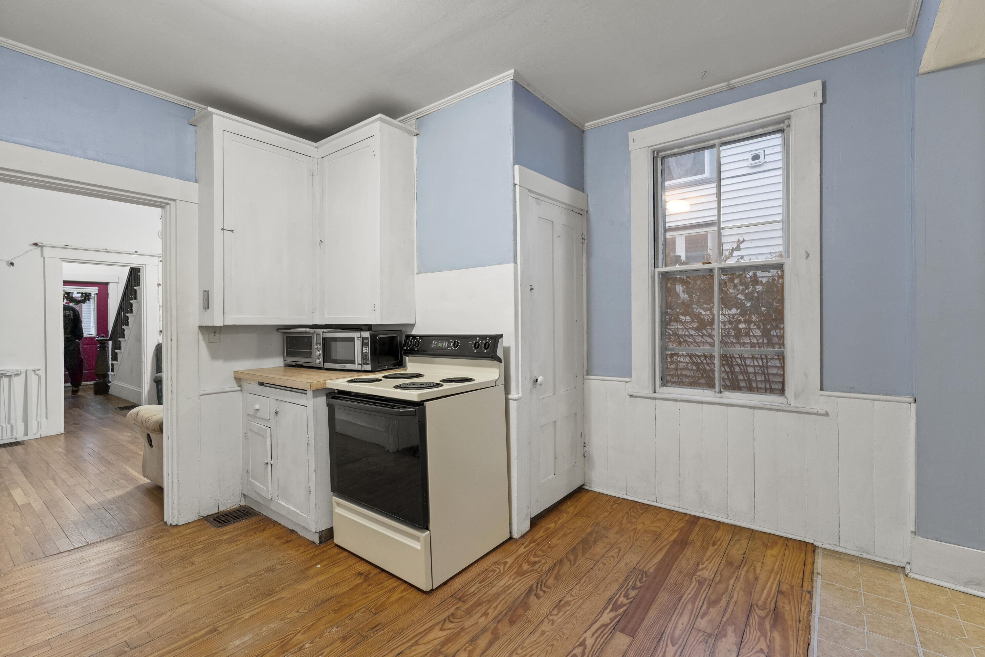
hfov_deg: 96.7
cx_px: 492
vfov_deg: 73.7
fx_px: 438
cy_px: 328
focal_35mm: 16
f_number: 4.5
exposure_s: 1/5
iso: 1250
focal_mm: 16
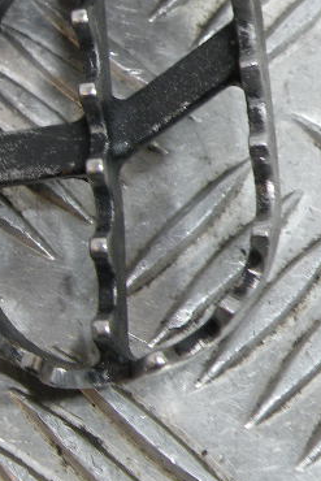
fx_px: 1269
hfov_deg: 13.7
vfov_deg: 21.0
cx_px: -125
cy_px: 39
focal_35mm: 95
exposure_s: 1/66
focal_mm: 5.8
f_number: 3.2
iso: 93
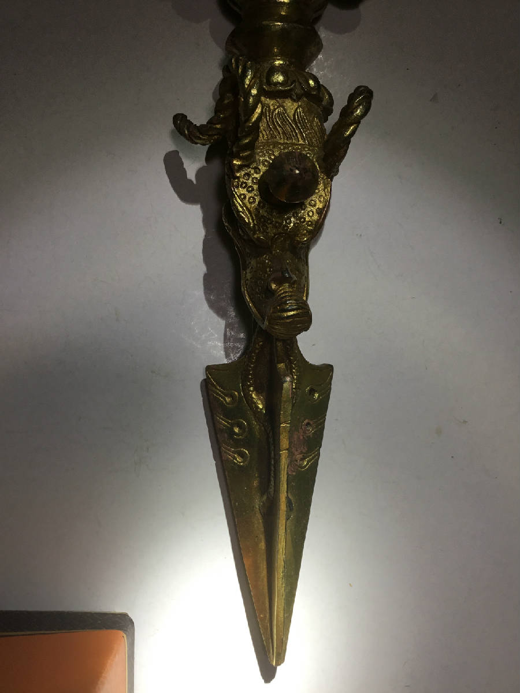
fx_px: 621
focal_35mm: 31
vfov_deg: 58.4
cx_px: 260
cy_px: 346
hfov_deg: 45.4
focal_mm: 3.3
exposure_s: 1/50
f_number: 2.4
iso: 32
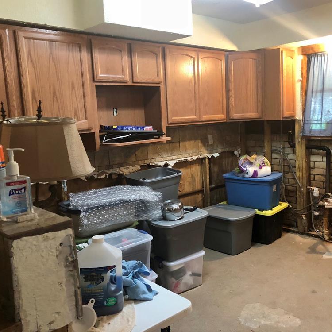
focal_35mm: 35
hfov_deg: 47.0
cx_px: 195
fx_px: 380
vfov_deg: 47.2
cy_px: 163
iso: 64
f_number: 1.8
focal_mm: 3.99
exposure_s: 1/15
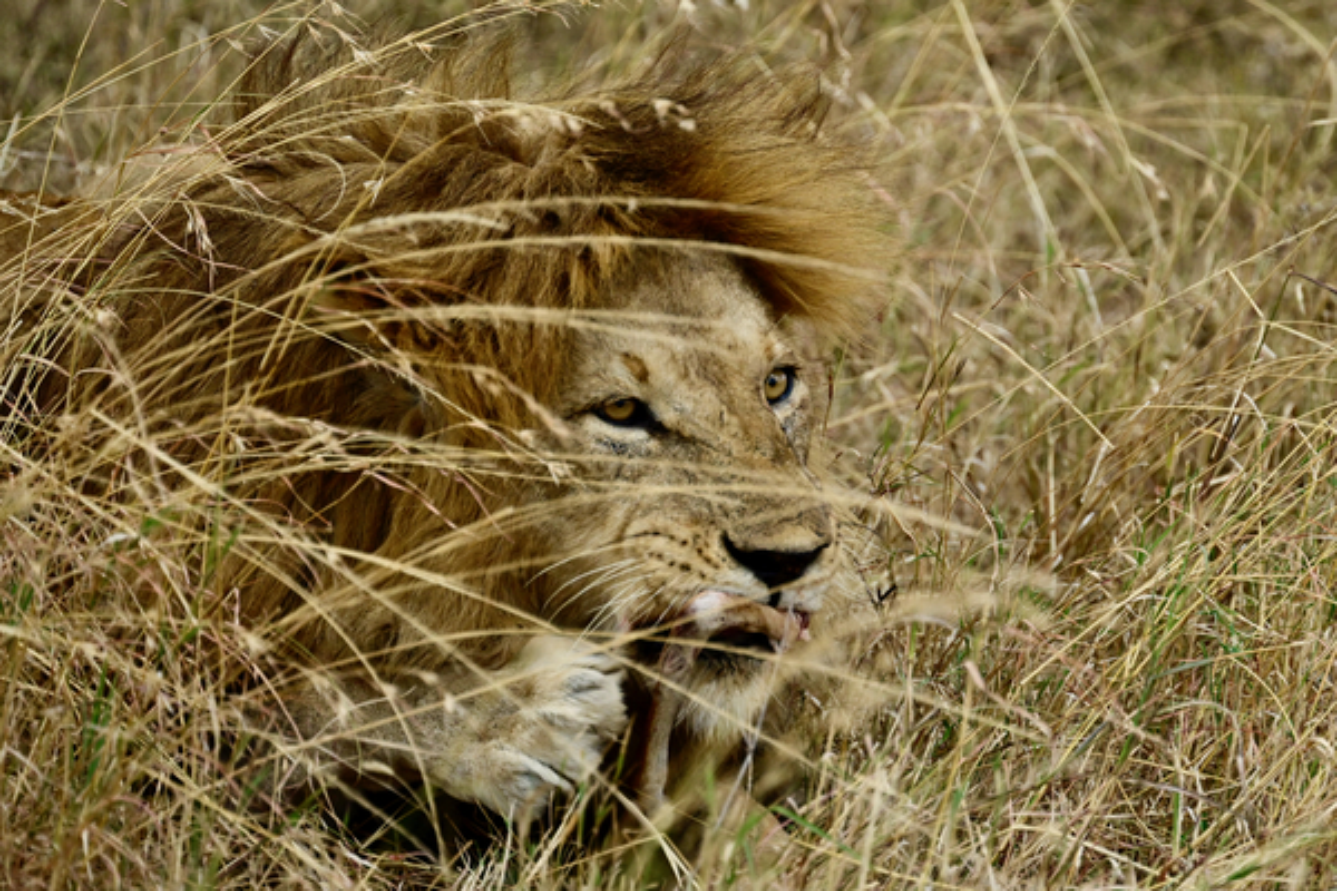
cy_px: 446
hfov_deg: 5.2
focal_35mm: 400
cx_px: 668
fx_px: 14854
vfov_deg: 3.4
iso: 1400
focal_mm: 400
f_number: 5.6
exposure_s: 1/2000
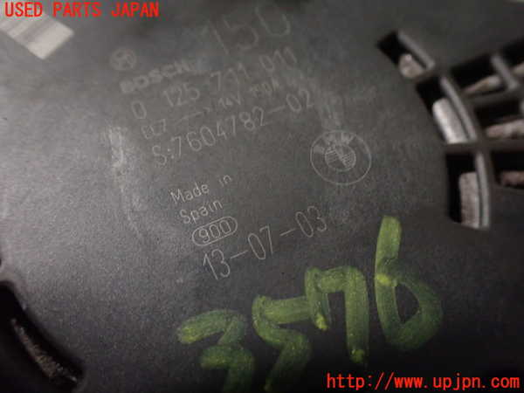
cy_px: 196
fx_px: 454
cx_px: 262
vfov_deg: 46.8
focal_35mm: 30
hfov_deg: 60.0
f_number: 2.3
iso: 1000
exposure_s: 1/30
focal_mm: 5.4
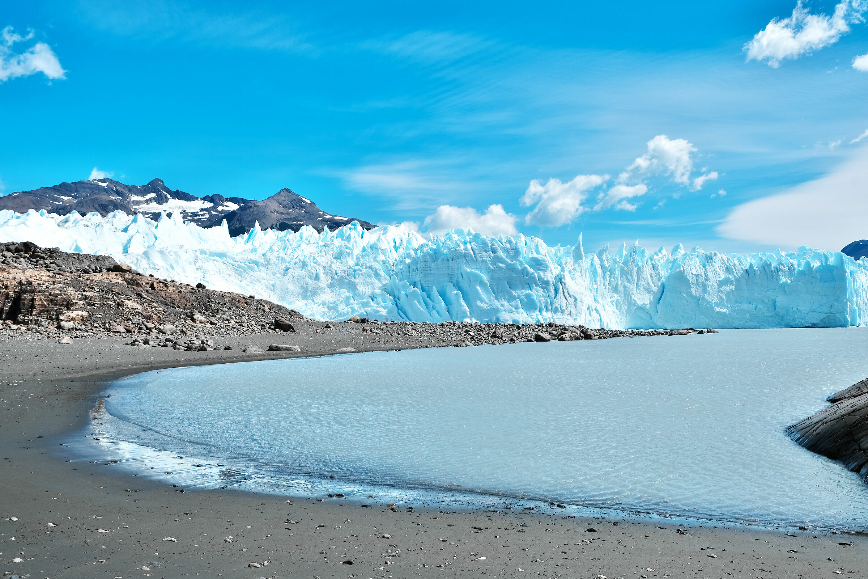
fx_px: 651
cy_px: 290
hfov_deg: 67.4
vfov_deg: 47.9
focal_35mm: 27
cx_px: 434
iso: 160
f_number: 6.4
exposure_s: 1/1250
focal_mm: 18
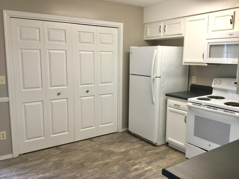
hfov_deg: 58.4
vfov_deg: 45.4
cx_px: 120
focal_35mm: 31
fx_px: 214
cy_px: 90
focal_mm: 3.3
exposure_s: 1/33
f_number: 2.4
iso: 32
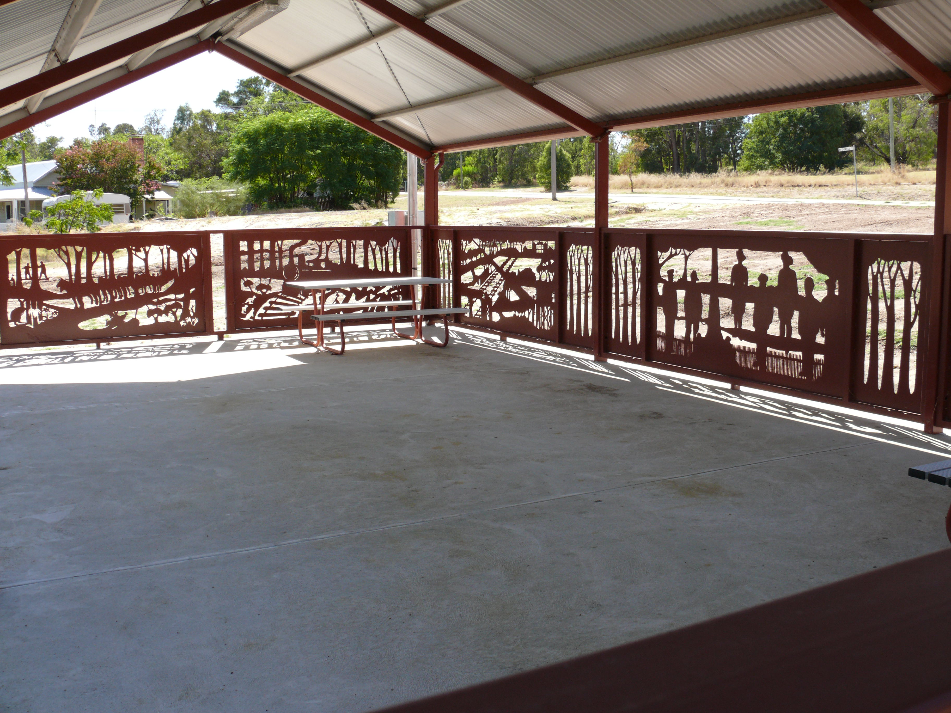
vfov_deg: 40.7
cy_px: 356
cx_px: 476
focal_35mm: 35
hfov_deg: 52.6
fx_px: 962
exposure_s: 1/200
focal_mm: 7.4
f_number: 4.5
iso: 100
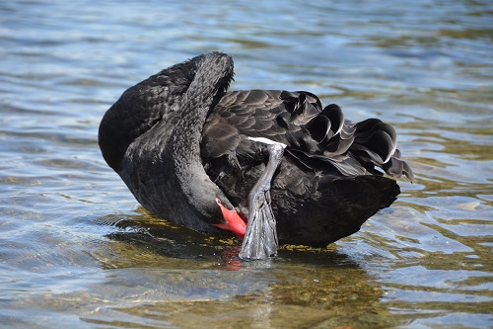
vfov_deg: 5.4
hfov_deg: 8.1
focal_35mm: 255
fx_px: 3491
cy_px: 164
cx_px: 246
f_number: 5.6
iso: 250
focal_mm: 170
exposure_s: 1/500
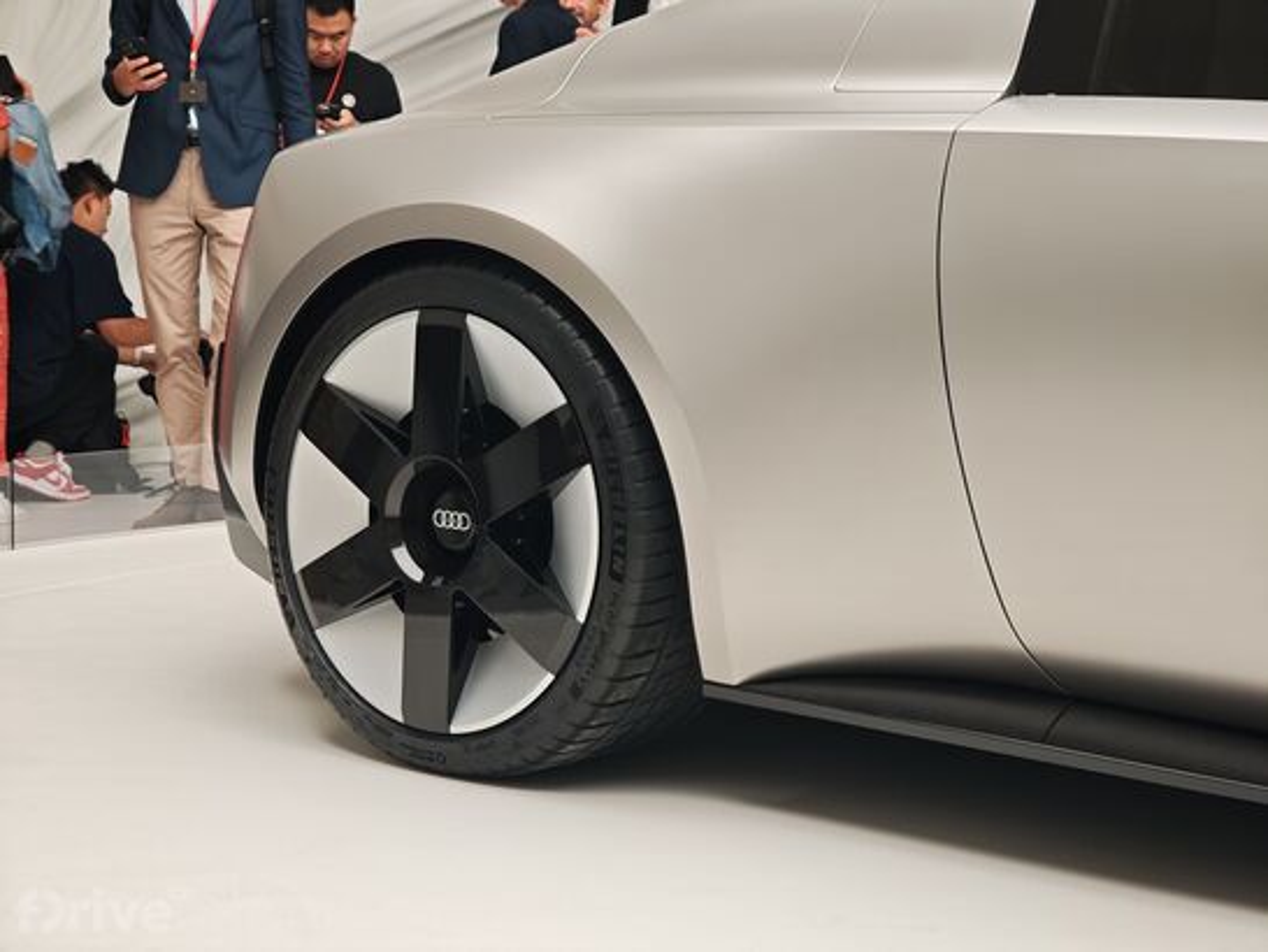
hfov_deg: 27.8
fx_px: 2565
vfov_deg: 21.0
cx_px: 634
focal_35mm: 70
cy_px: 476
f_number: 1.8
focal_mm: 11.5
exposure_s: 1/97.5
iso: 125
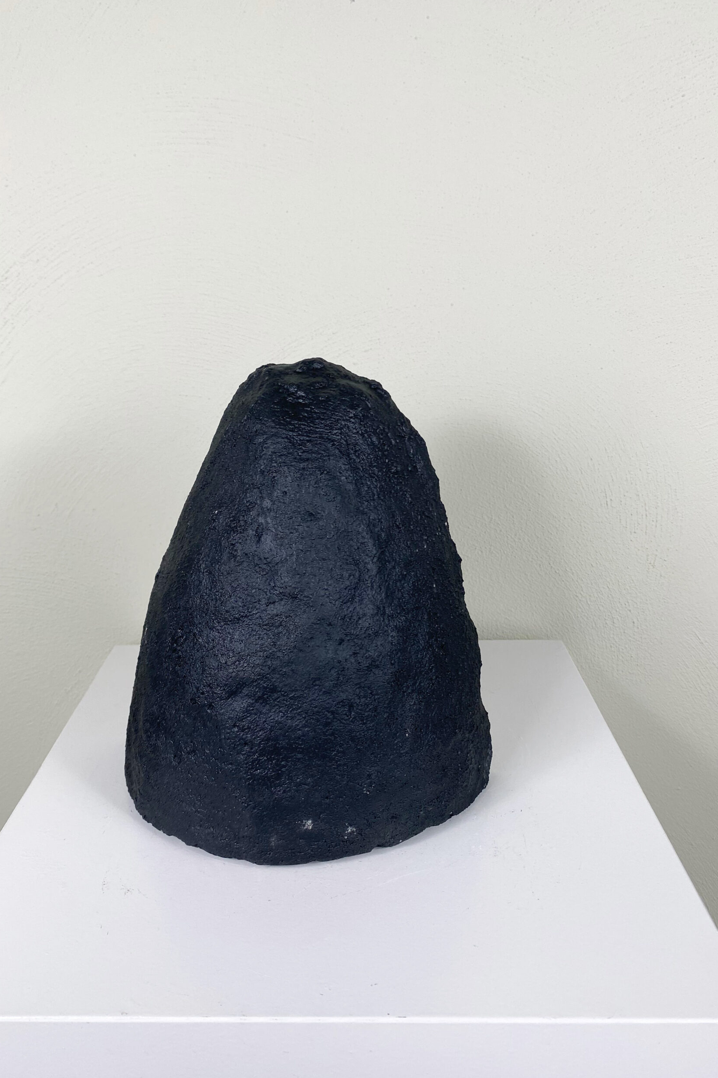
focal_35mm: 28
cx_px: 329
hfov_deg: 46.4
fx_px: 838
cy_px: 523
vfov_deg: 65.5
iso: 50
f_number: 1.8
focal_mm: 4.25
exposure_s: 1/172
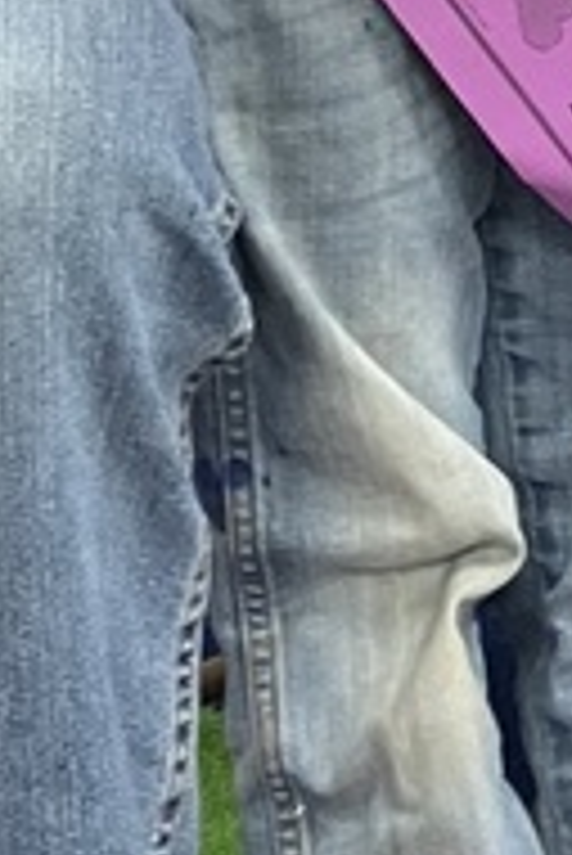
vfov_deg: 11.7
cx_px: 1423
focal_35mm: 157
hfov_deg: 8.0
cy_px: -873
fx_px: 3735
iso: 100
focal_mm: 3.99
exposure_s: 1/60
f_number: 1.8
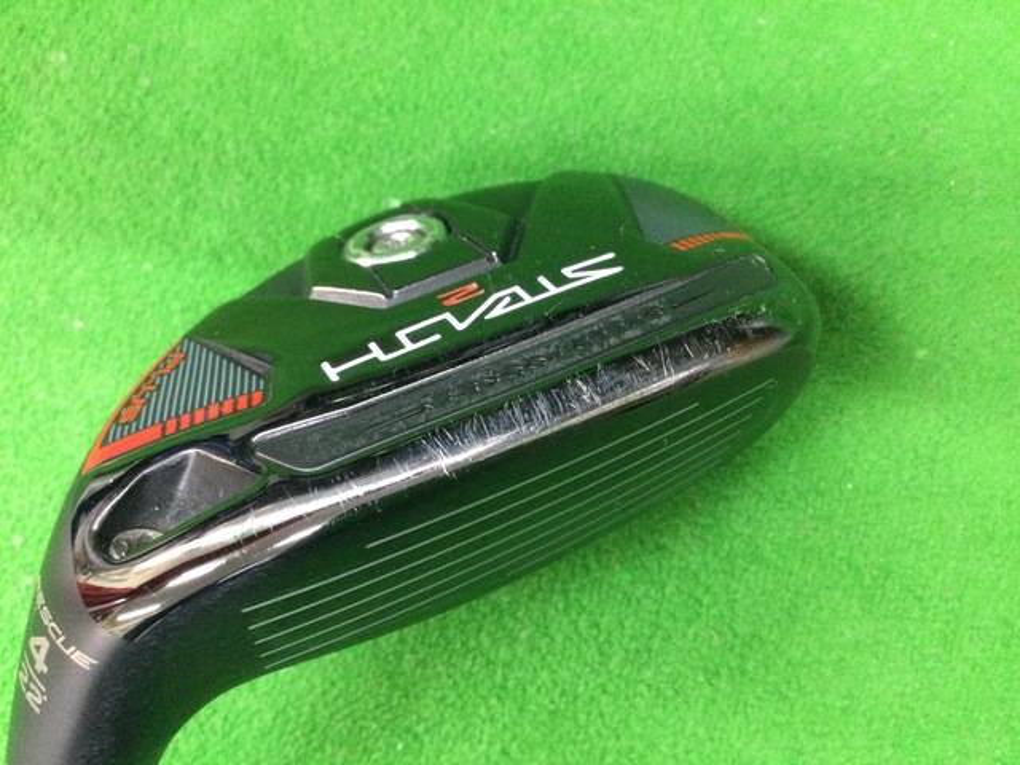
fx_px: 913
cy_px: 382
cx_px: 510
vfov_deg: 45.4
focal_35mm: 31
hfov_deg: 58.4
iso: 250
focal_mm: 3.3
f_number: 2.4
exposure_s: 1/15
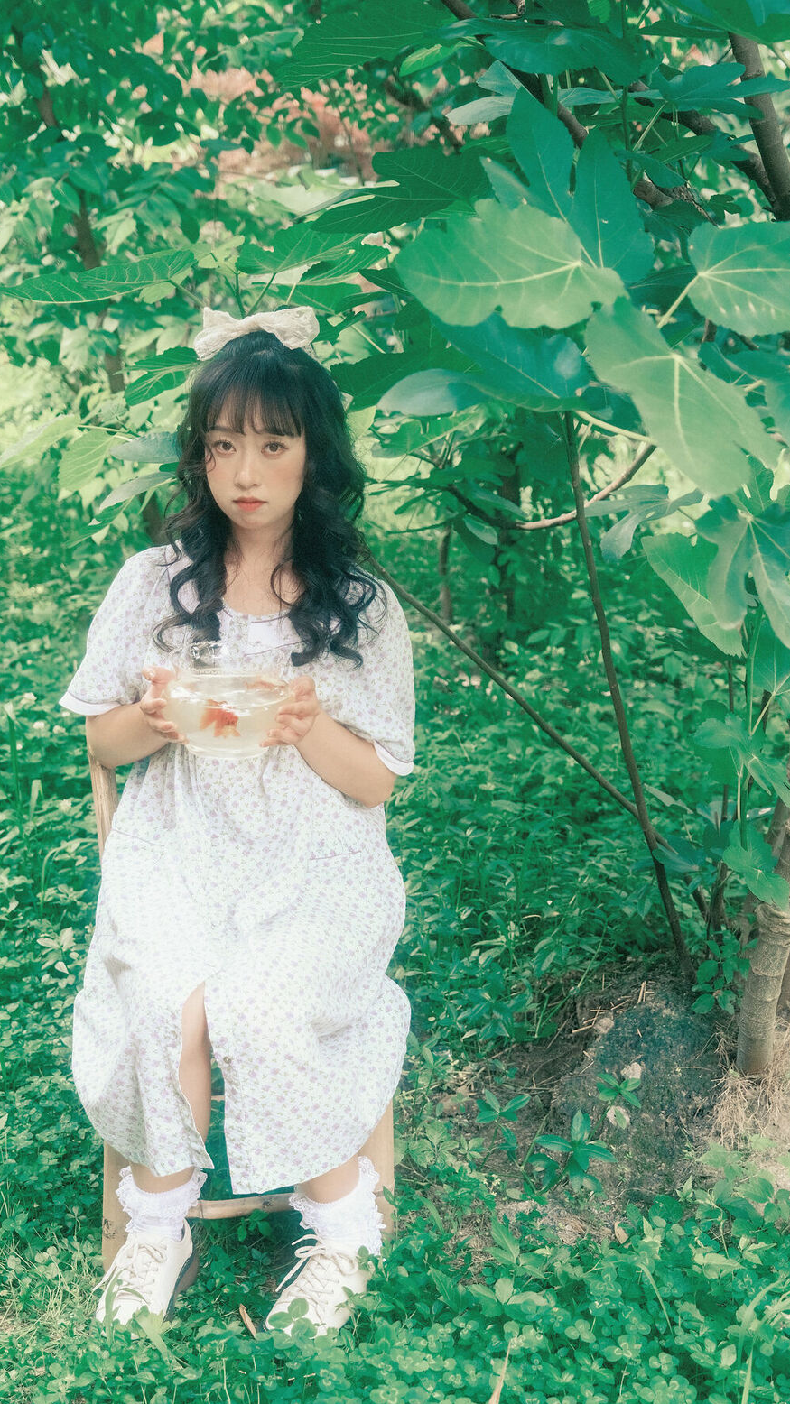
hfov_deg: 22.6
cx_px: 418
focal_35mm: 53
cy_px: 703
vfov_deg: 39.2
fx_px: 1974
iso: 500
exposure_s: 1/250
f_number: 2.8
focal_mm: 33.2
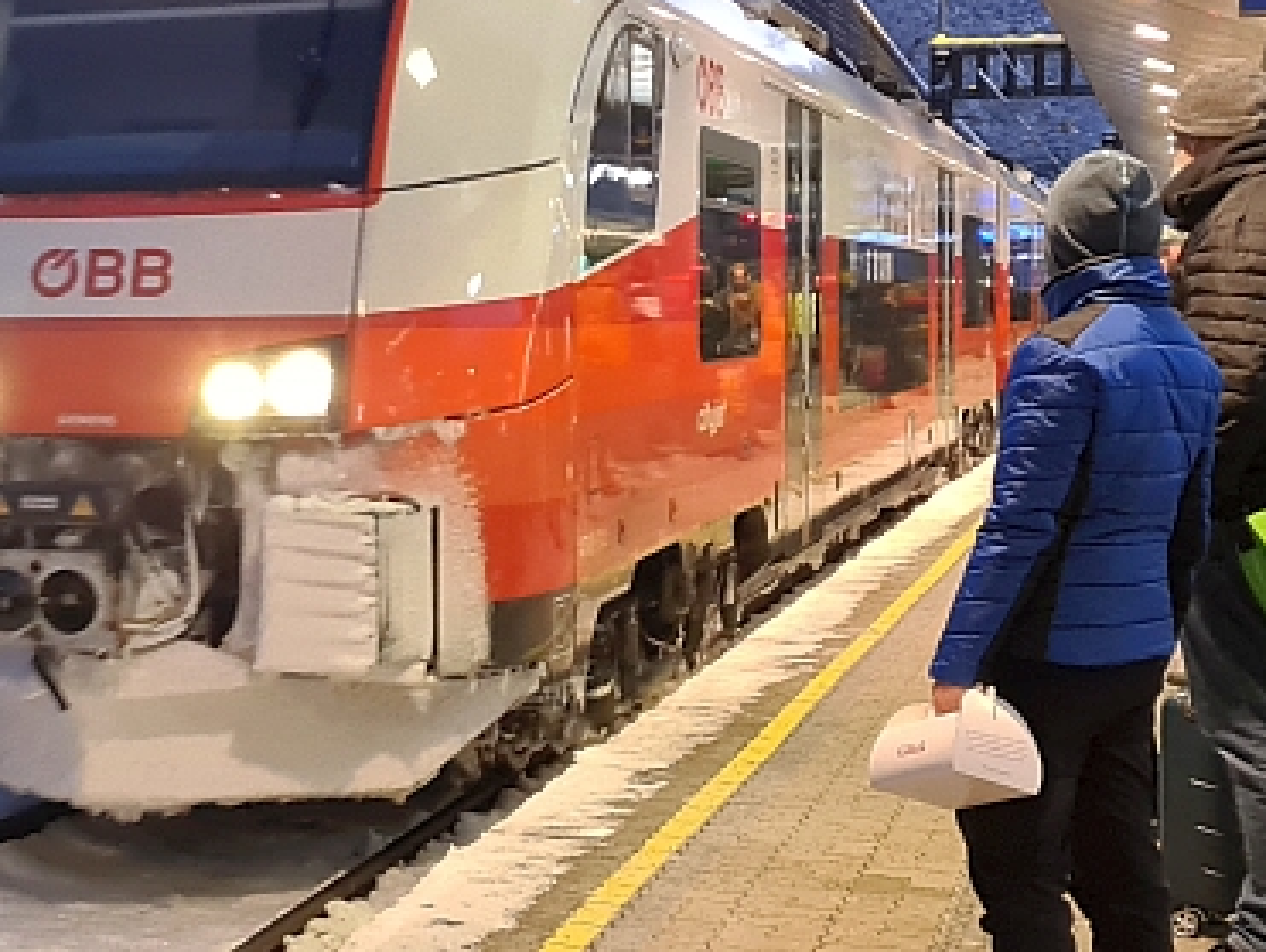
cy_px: 235
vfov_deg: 25.8
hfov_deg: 33.5
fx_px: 2050
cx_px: 280
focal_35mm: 56
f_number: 1.8
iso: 640
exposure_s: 1/50
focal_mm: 5.4
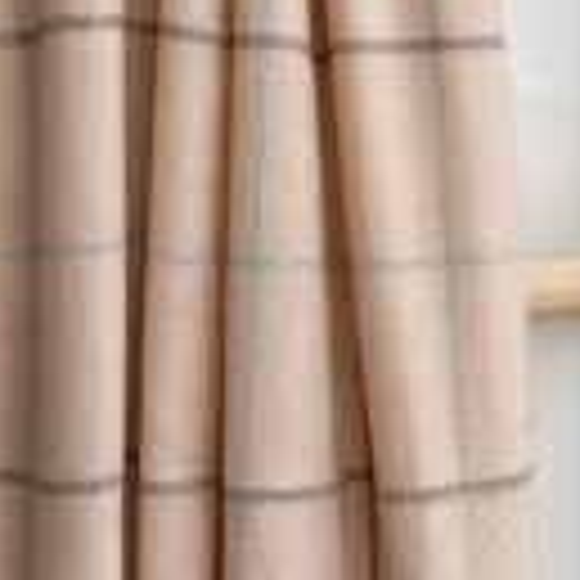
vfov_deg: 26.0
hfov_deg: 25.9
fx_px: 1251
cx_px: 400
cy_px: 193
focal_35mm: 66
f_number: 1.78
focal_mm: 6.76
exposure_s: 1/822
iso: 80
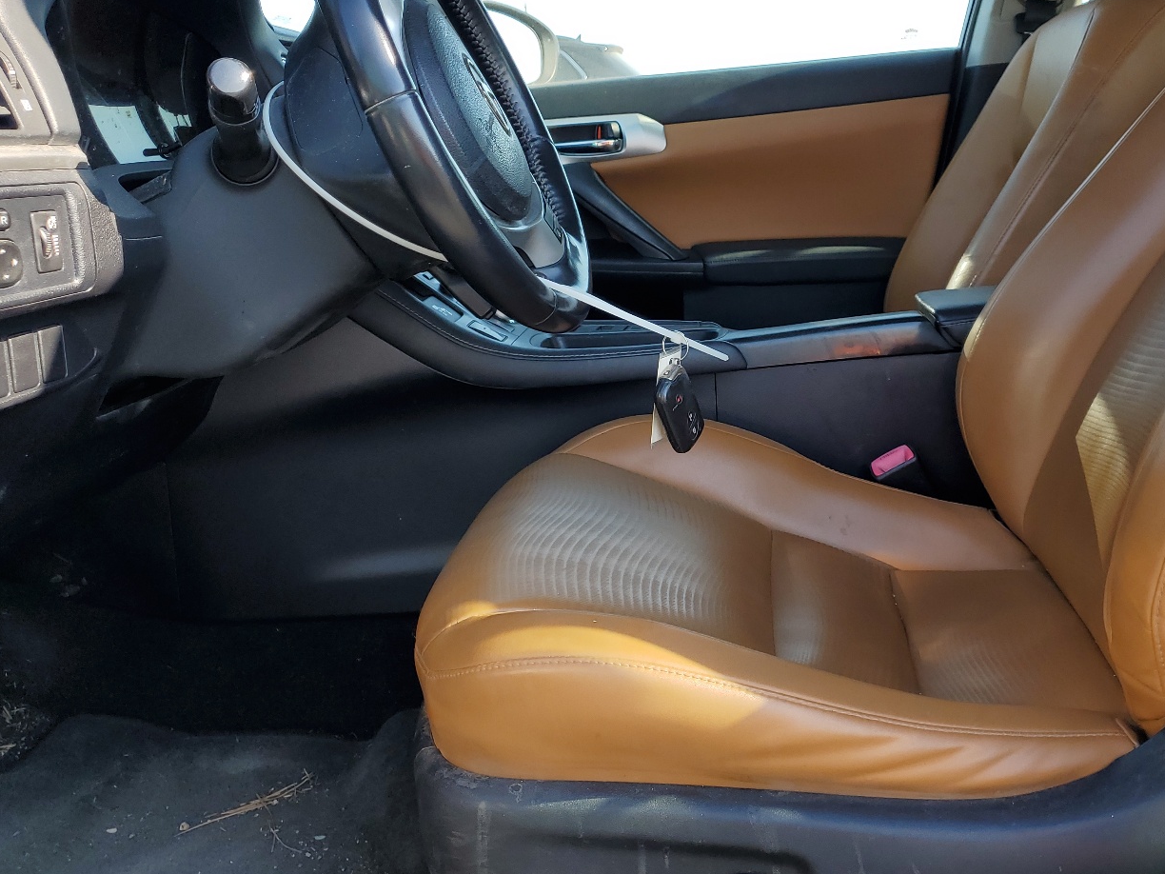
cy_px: 325
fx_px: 1144
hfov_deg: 53.4
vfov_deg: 41.5
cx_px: 725
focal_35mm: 34
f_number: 1.5
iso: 50
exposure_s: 1/500
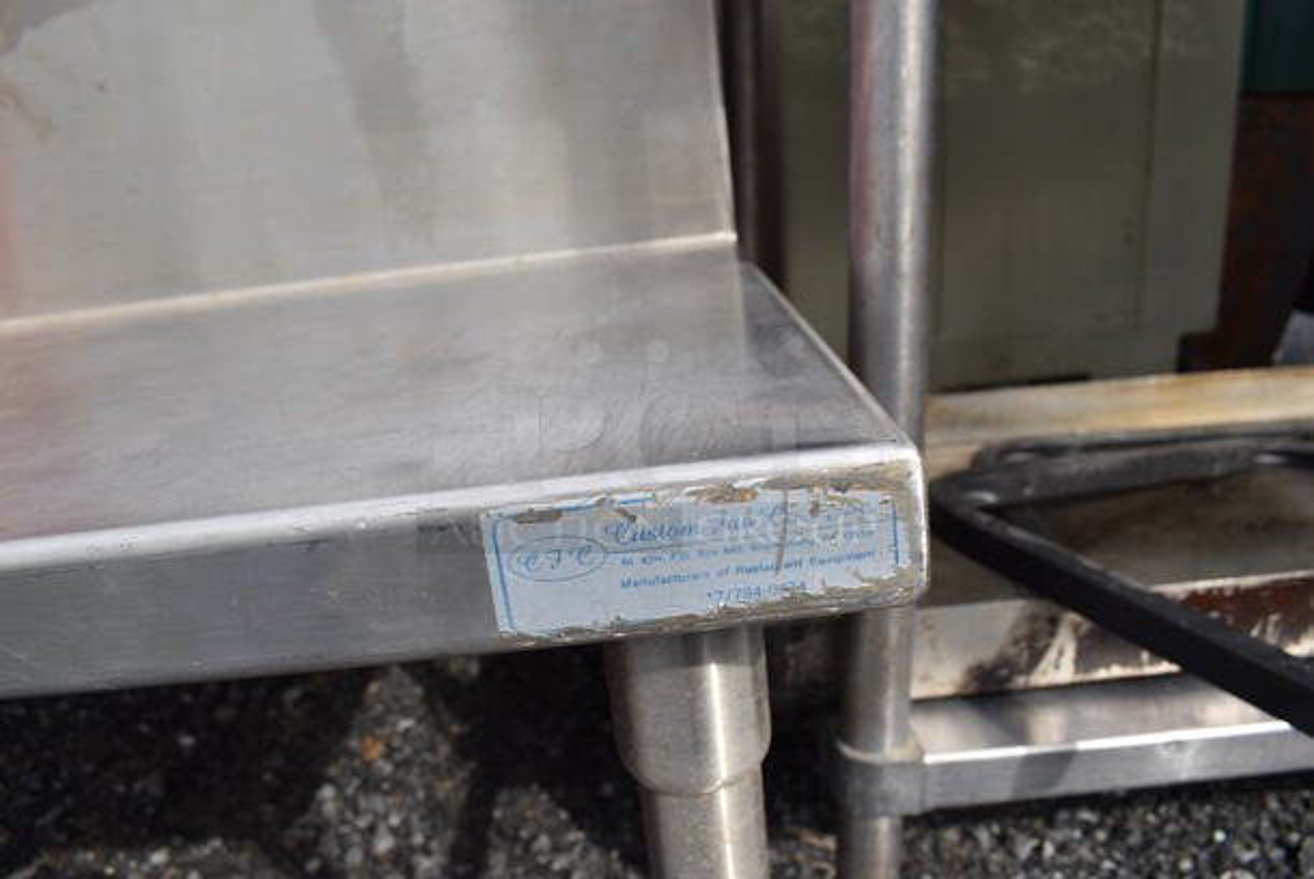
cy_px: 440
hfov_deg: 67.3
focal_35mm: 27
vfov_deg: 48.0
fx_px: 986
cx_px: 657
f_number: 8
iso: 100
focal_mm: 18
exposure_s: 1/200
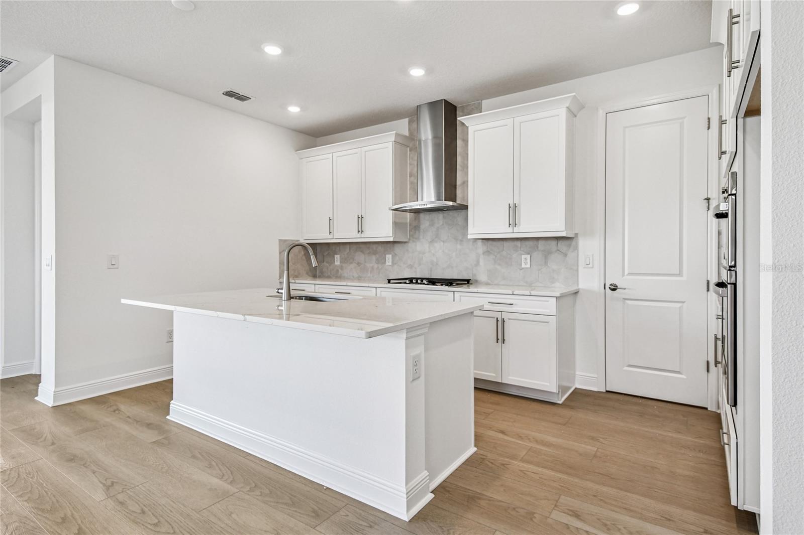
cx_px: 402
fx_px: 402
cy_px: 268
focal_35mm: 18
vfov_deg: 67.4
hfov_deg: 90.0
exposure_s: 1/160
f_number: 7.1
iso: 640
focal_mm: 12
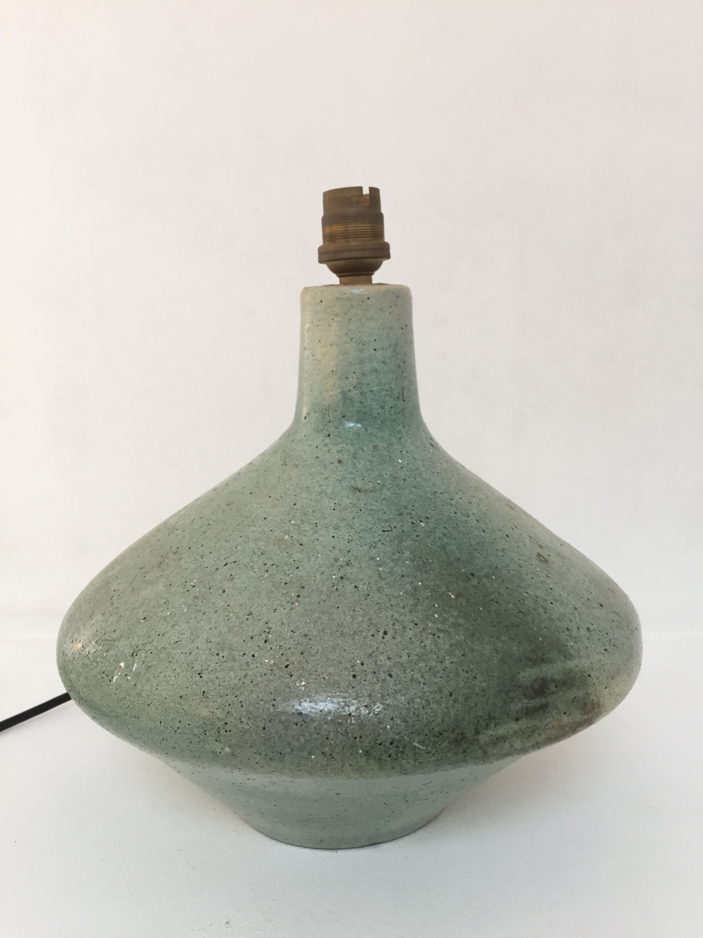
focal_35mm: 29
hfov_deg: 48.2
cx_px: 352
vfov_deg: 61.7
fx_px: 785
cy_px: 469
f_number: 2.2
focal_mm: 4.15
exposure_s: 1/33
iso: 100
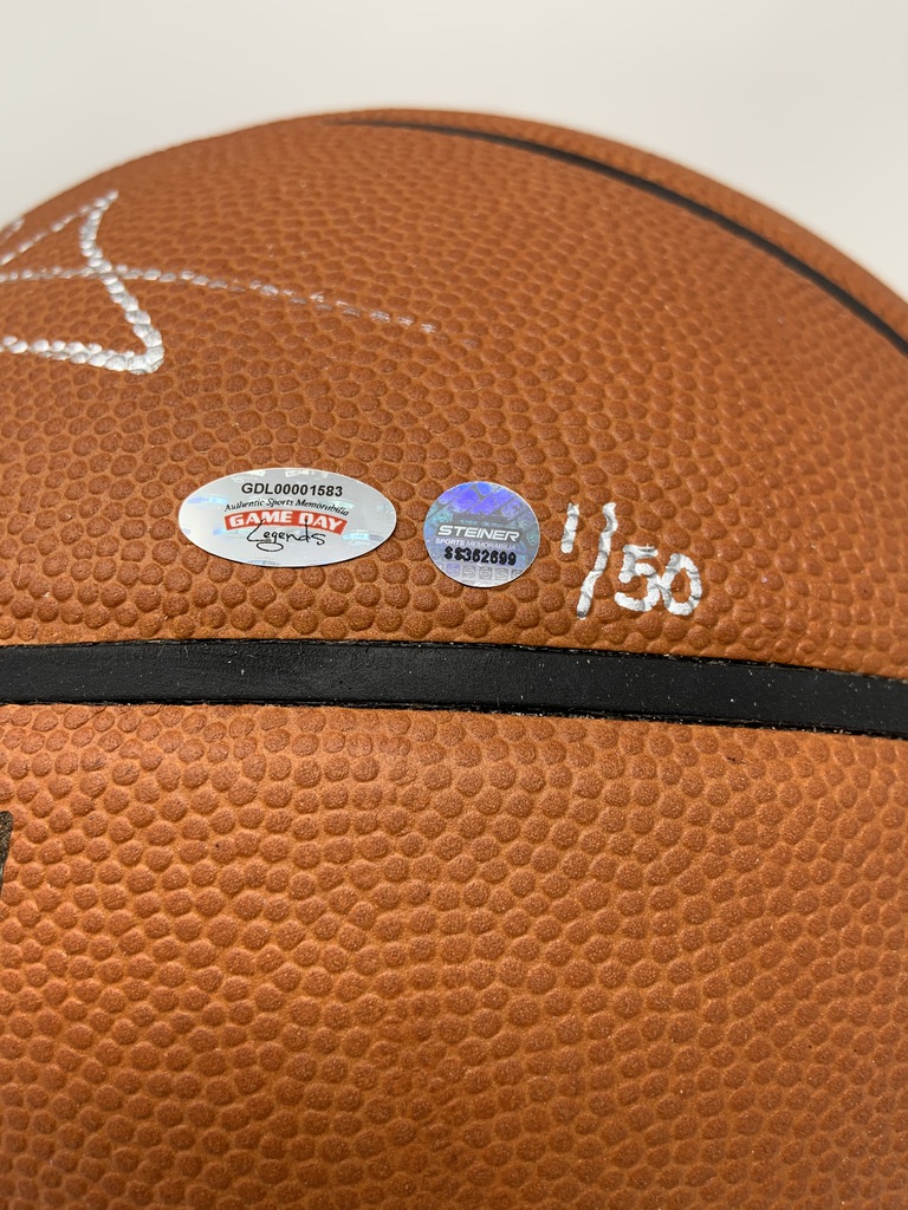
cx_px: 454
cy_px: 605
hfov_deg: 53.1
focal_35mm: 26
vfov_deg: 67.3
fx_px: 909
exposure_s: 1/121
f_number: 1.8
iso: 64
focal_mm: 4.25
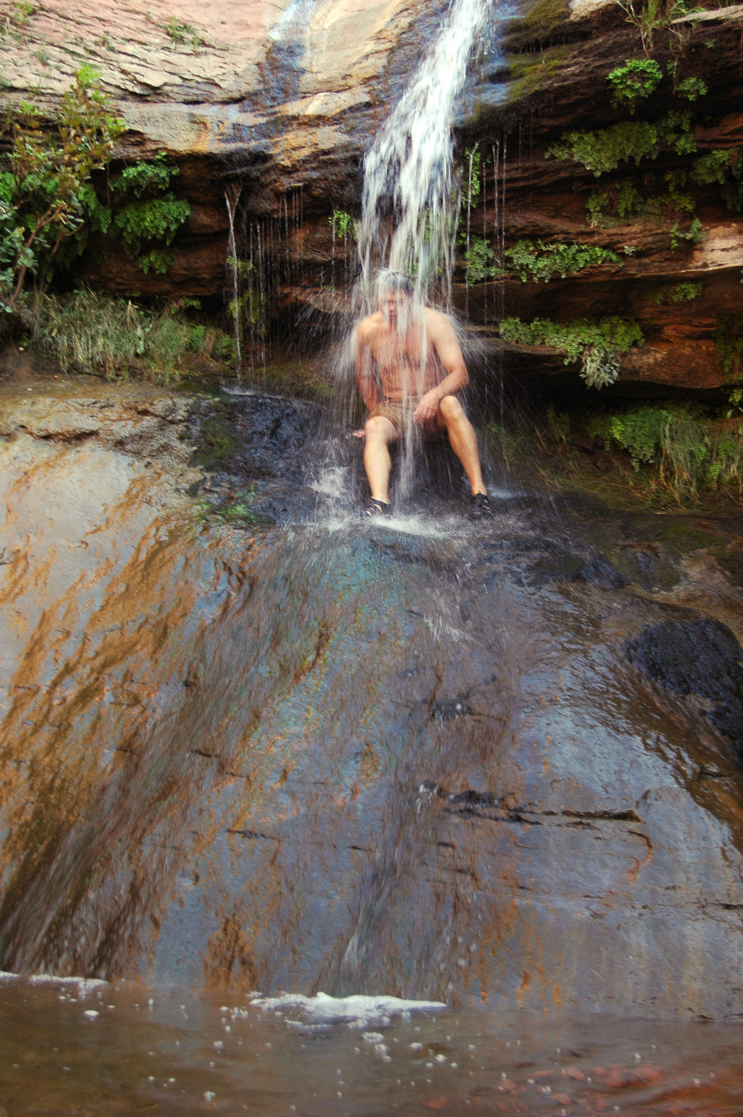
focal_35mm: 51
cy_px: 558
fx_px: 1582
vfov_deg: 38.9
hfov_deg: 26.4
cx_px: 372
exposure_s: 1/40
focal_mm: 34
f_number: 4.5
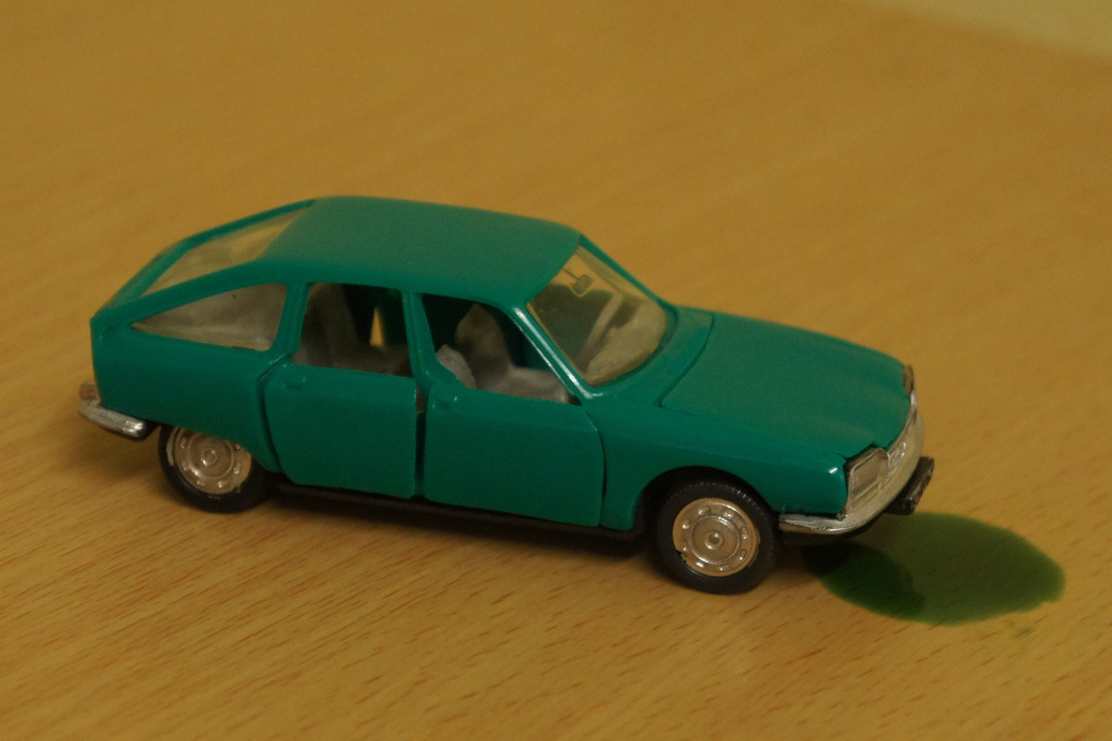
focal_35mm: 82
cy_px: 370
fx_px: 2548
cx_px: 556
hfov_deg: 24.6
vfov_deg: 16.6
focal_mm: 55
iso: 1600
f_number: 5.6
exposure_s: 1/40
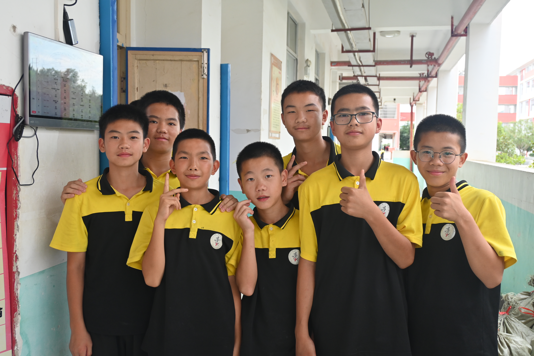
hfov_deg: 53.1
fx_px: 534
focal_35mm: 36
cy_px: 178
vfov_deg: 36.9
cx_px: 267
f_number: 4.2
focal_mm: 24
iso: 400
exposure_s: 1/200
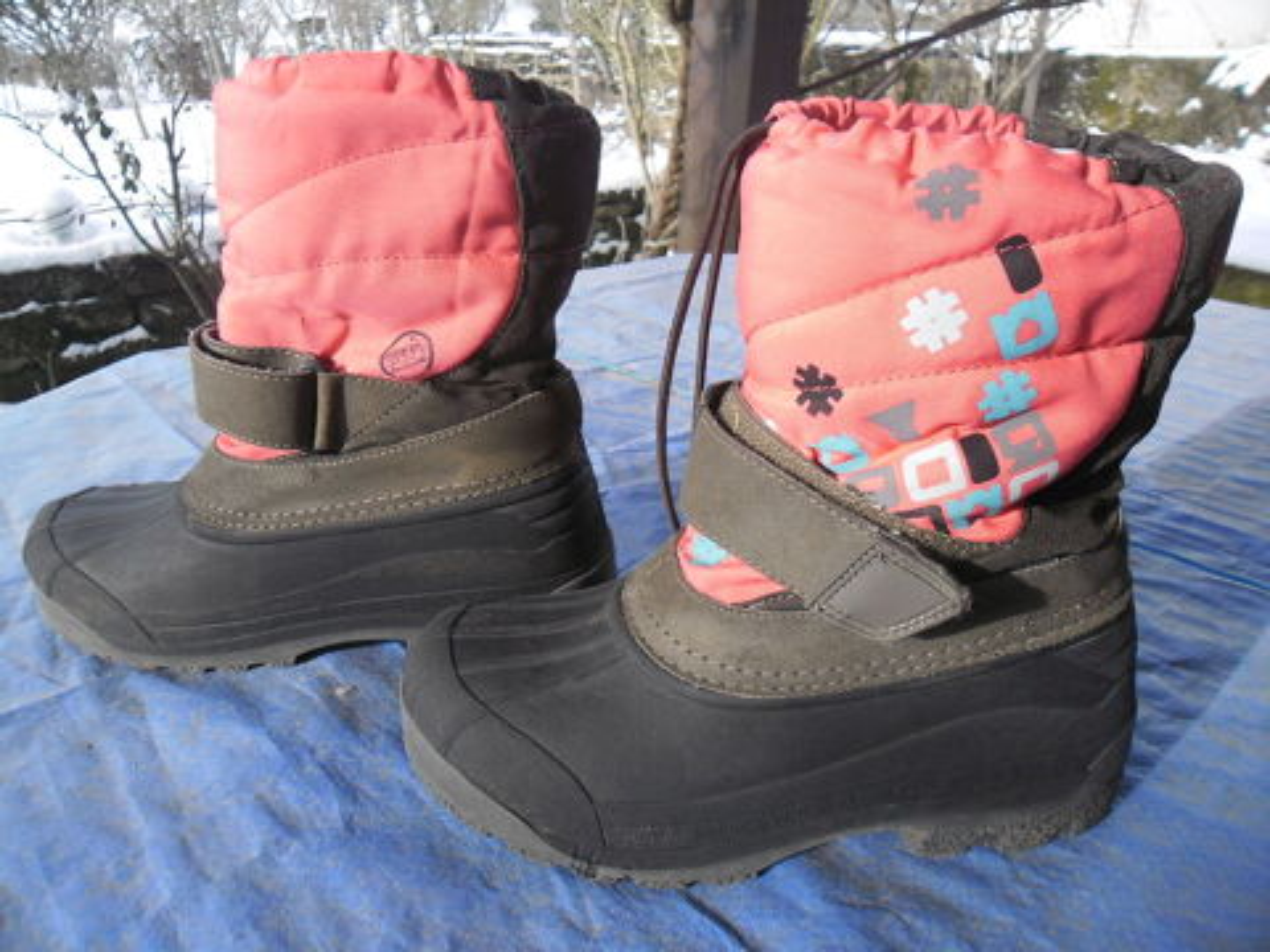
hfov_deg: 65.3
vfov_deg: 51.4
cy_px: 476
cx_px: 635
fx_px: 991
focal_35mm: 27
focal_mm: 4.9
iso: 80
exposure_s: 1/152
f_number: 3.5
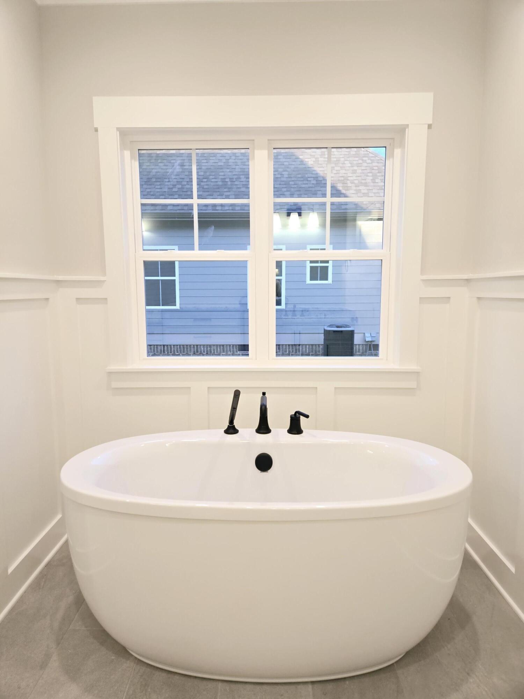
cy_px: 350
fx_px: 464
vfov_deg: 73.9
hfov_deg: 58.9
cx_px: 262
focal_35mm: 23
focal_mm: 5.4
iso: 80
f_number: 1.8
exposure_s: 1/120
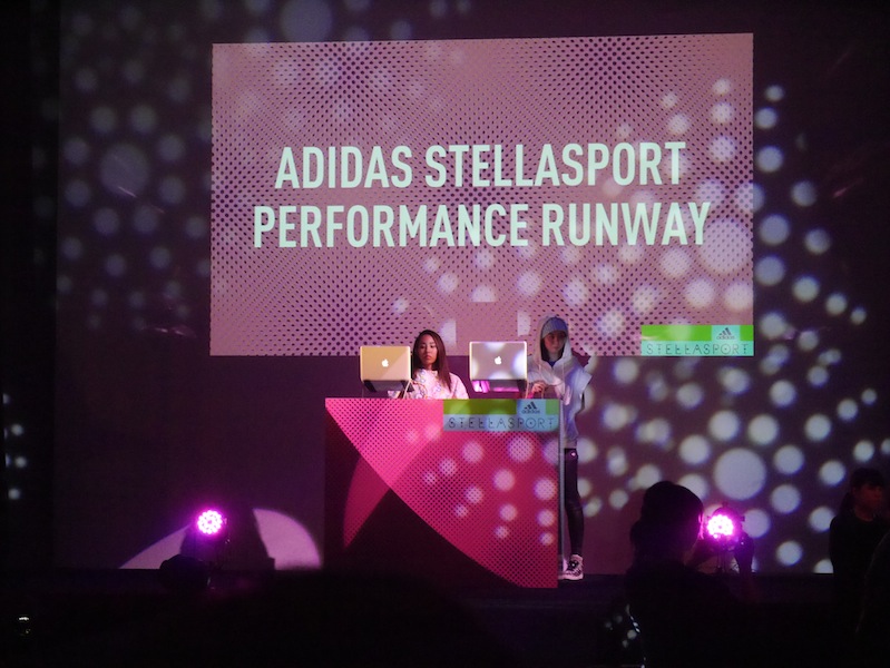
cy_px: 334
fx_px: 2161
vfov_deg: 17.6
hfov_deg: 23.3
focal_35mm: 84
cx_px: 445
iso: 3200
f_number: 5.6
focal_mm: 42
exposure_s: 1/80
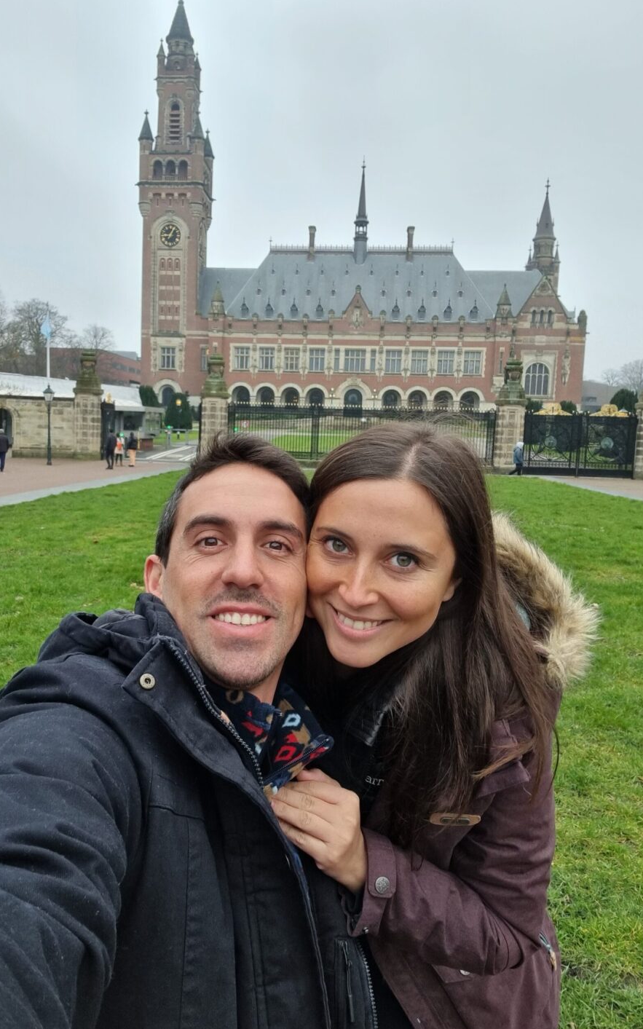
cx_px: 272
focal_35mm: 27
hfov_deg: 45.9
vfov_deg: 68.4
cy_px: 509
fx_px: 757
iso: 64
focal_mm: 3.3
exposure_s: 1/100
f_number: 2.2
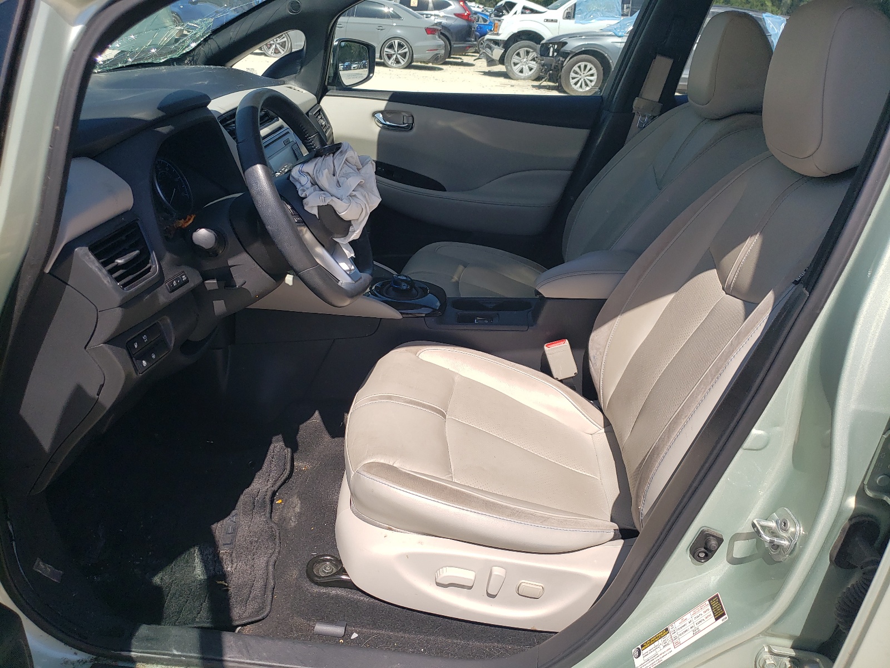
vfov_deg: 53.1
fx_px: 668
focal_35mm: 26
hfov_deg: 67.3
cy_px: 334
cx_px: 445
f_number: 1.5
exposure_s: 1/2500
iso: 50
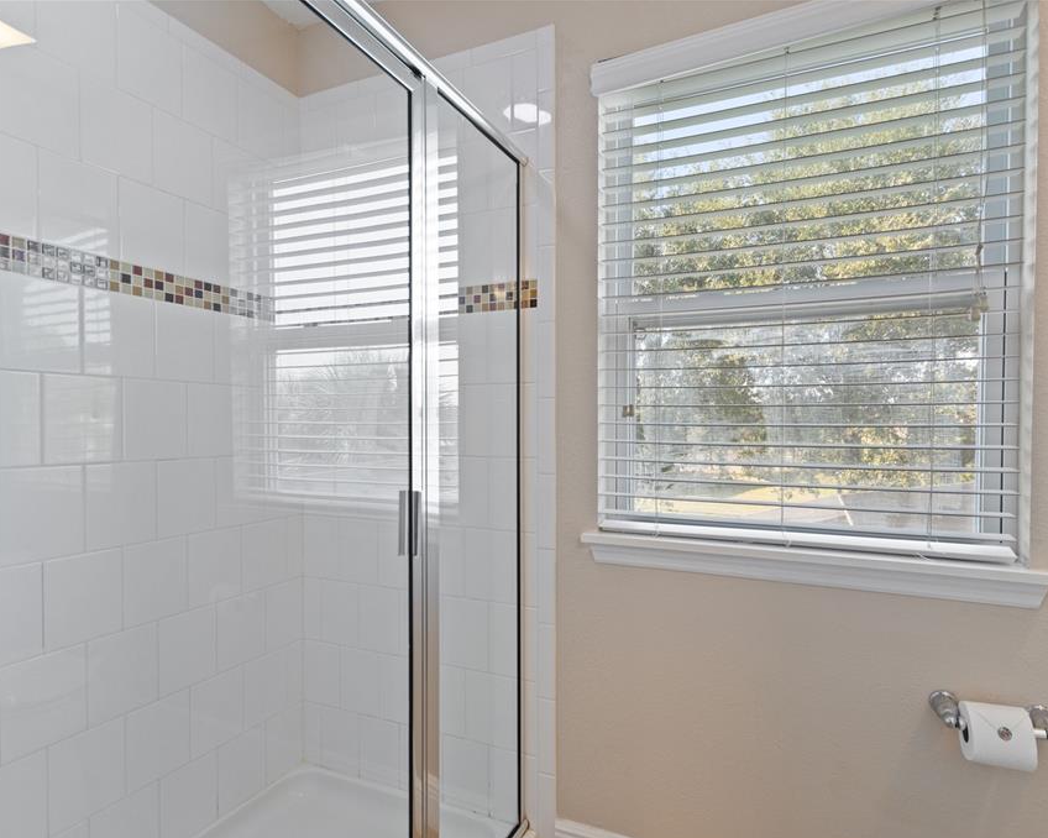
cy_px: 420
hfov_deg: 89.5
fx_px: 527
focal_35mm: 17
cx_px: 565
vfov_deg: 77.0
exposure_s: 1/13
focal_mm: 10
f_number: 4.5
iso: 400
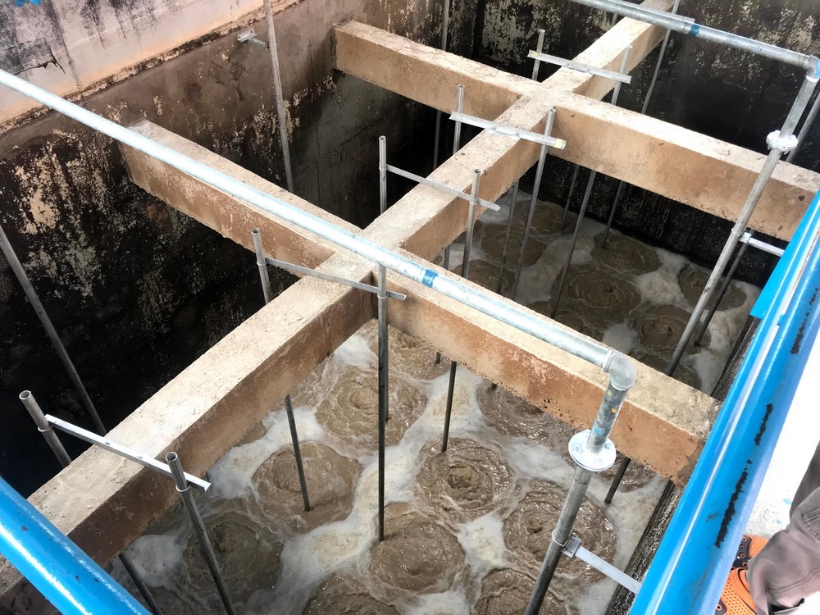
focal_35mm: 28
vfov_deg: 49.7
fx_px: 663
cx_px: 410
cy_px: 308
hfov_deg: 63.4
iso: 40
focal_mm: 3.99
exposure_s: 1/100
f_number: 1.8
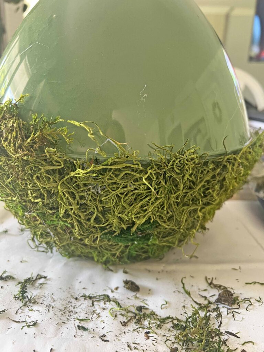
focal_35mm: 26
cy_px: 176
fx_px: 264
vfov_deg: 67.3
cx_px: 132
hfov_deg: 53.1
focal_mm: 5.7
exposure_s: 1/60
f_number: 1.5
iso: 250
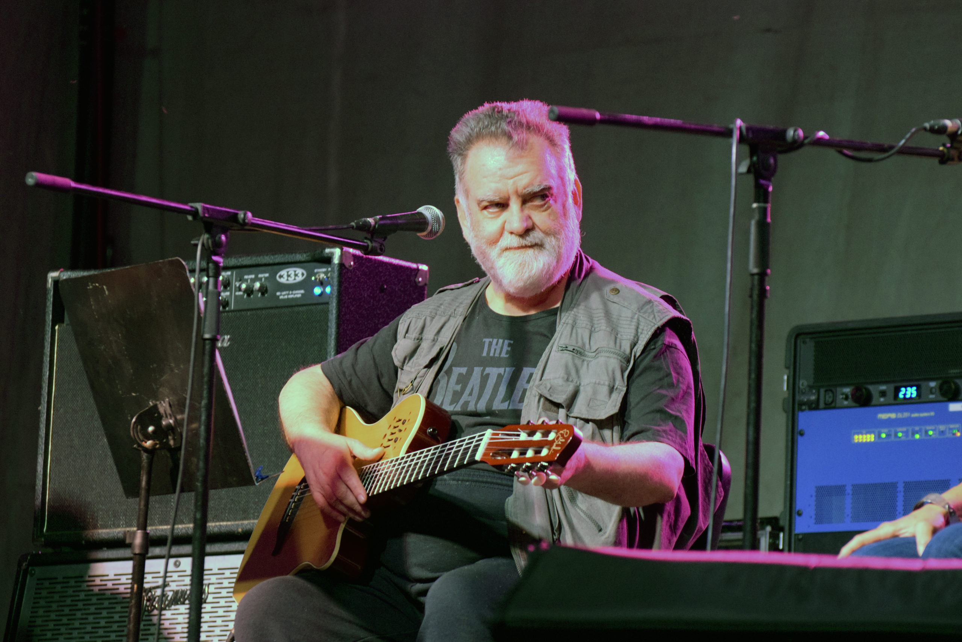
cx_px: 481
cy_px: 321
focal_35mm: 218
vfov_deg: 6.3
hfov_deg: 9.5
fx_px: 5812
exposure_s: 1/60
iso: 3200
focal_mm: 145
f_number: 4.8
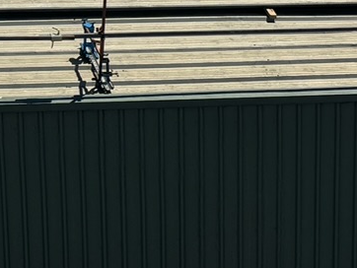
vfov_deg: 9.3
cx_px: -115
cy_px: -308
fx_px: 1517
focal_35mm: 147
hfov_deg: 12.9
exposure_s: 1/8333
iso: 50
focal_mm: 5.96
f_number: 1.6
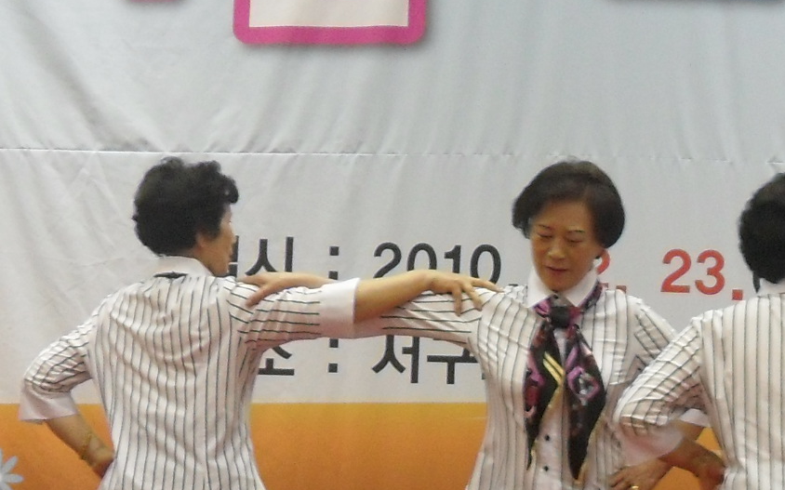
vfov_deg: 11.4
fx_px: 2438
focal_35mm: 114
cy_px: 467
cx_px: 699
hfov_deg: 18.0
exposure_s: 1/30
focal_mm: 6.2
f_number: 2.8
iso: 160
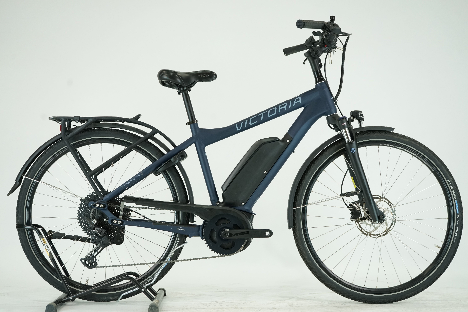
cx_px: 234
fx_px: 715
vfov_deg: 24.6
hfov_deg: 36.2
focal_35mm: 55
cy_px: 156
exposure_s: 1/200
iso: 1600
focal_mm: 55
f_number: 5.6
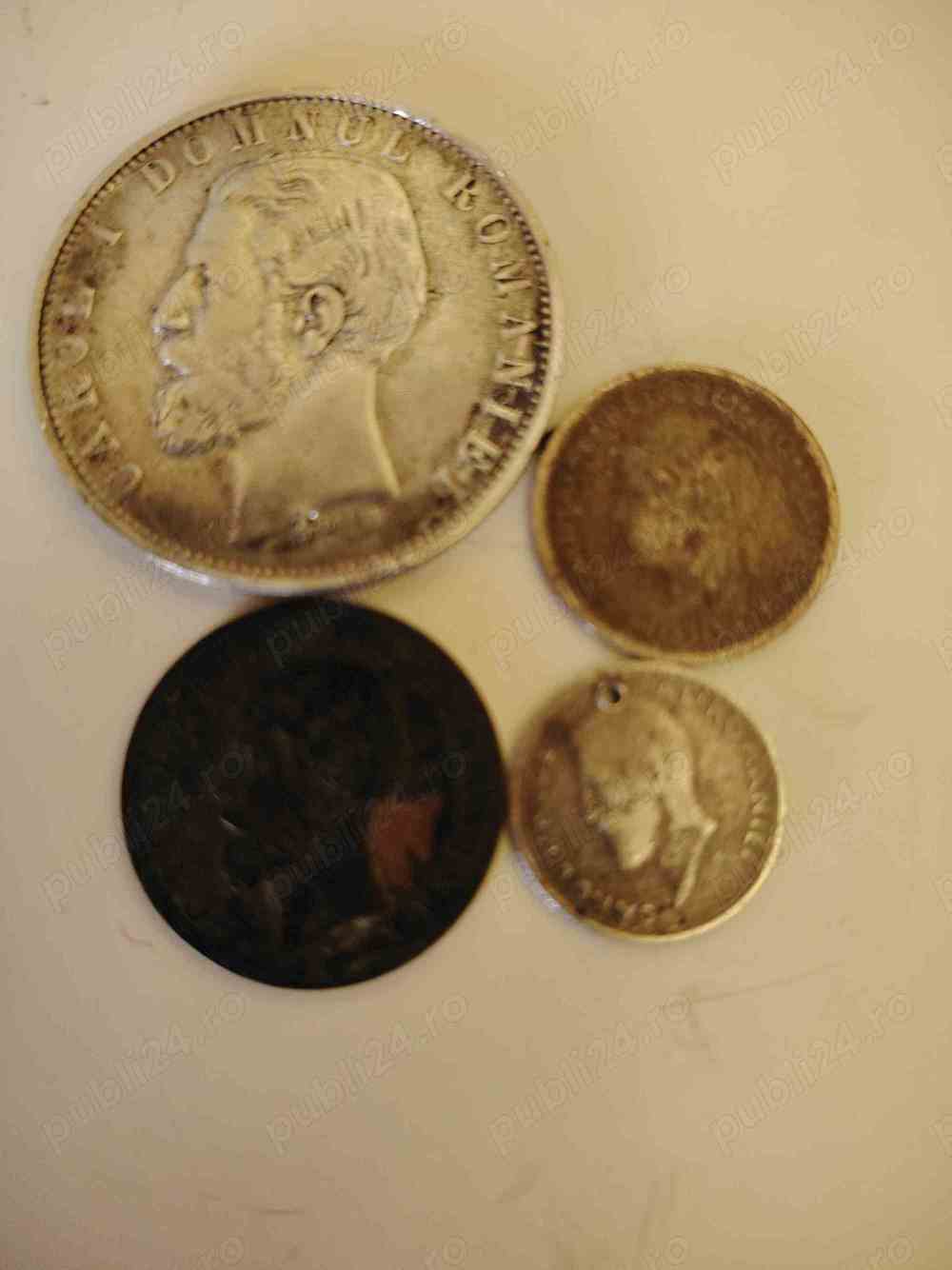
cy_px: 635
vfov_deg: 71.6
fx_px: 880
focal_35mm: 24
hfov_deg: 56.8
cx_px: 476
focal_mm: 5.25
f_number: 1.75
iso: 2384
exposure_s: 1/25
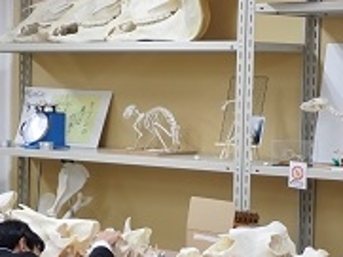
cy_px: 209
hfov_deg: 15.8
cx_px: 180
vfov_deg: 11.8
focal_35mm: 125
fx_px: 1239
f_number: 3.3
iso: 200
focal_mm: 9.65
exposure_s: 1/80
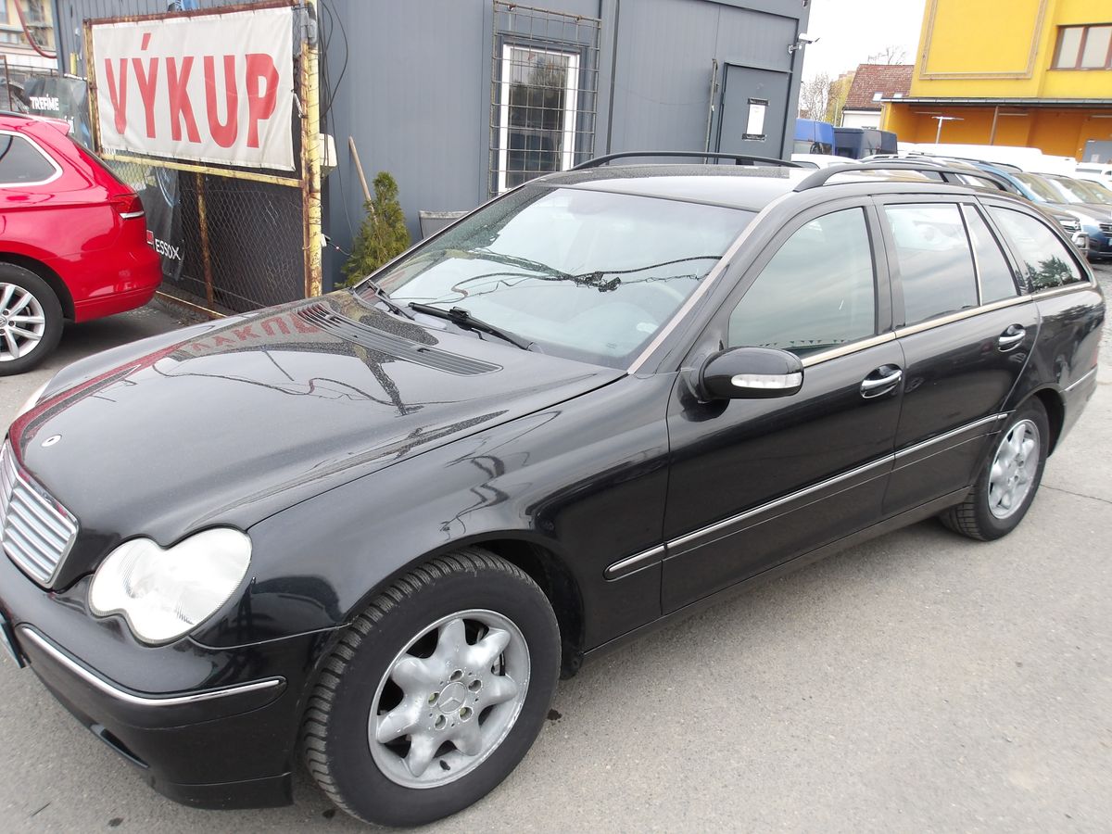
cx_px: 556
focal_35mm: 27
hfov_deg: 65.3
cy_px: 417
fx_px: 867
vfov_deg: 51.4
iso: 100
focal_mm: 4.9
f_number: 3
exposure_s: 1/261
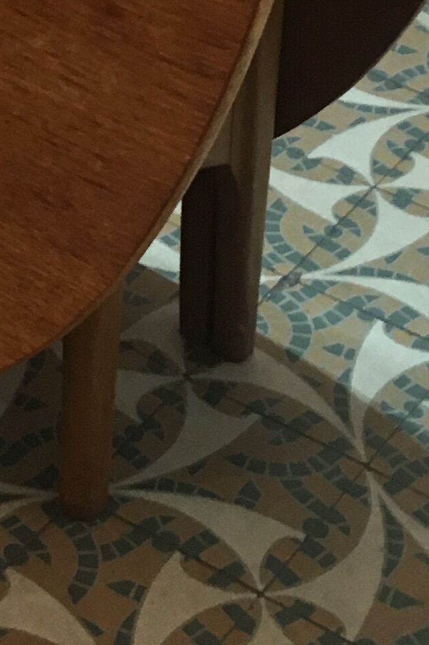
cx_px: -174
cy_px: -232
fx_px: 2272
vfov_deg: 15.3
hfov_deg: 10.5
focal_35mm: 127
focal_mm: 4.15
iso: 100
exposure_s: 1/33
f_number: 2.2
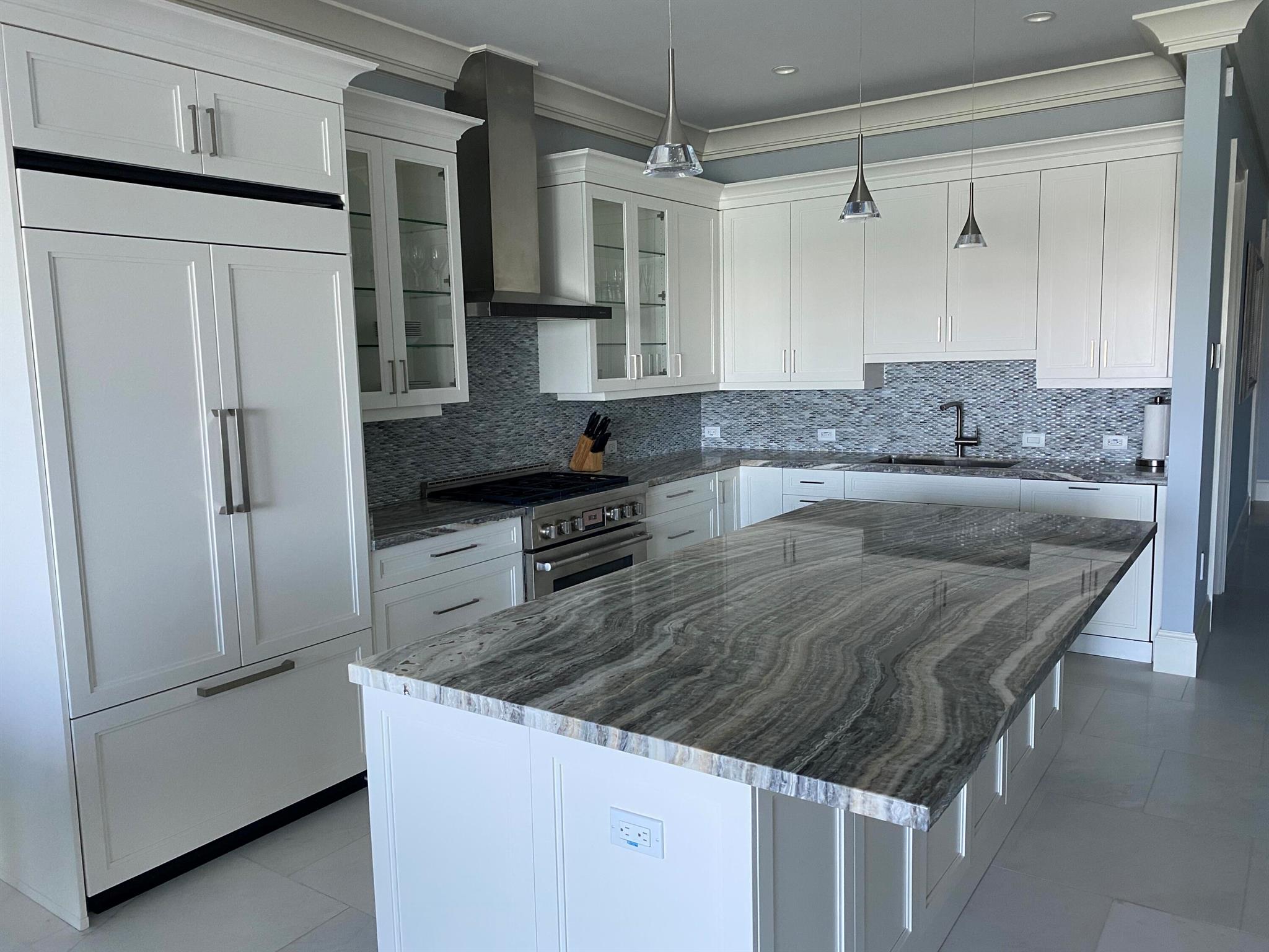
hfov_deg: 67.3
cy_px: 476
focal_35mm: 26
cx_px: 634
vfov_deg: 53.1
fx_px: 953
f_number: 1.8
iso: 125
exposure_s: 1/87
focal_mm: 4.25
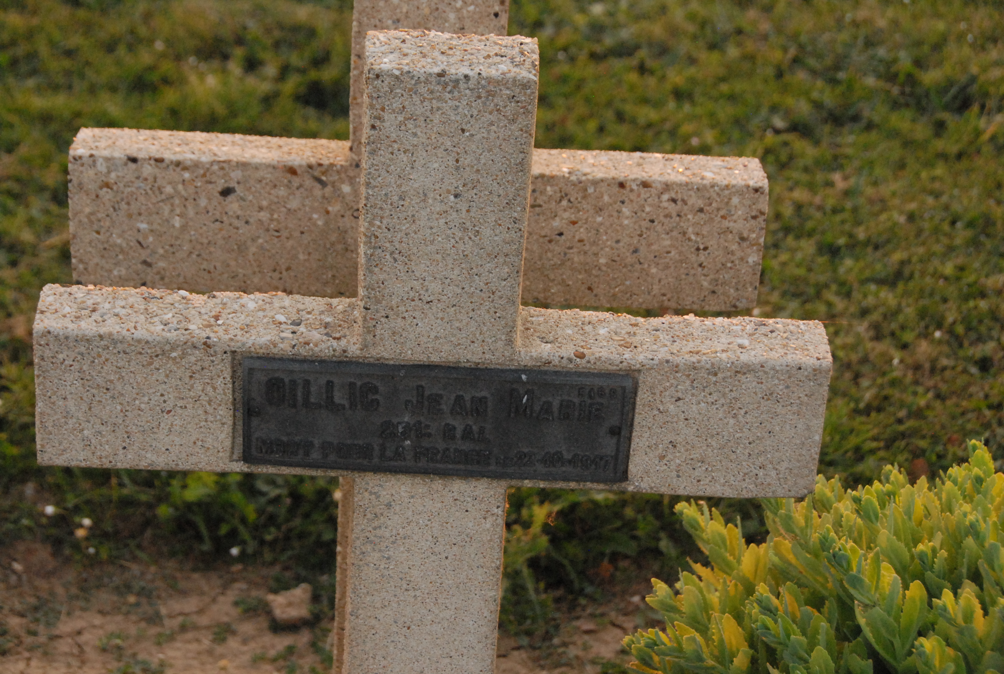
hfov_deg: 24.6
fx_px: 2306
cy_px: 337
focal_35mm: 82
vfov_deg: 16.6
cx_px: 502
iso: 1600
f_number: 7.1
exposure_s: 1/320
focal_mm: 55
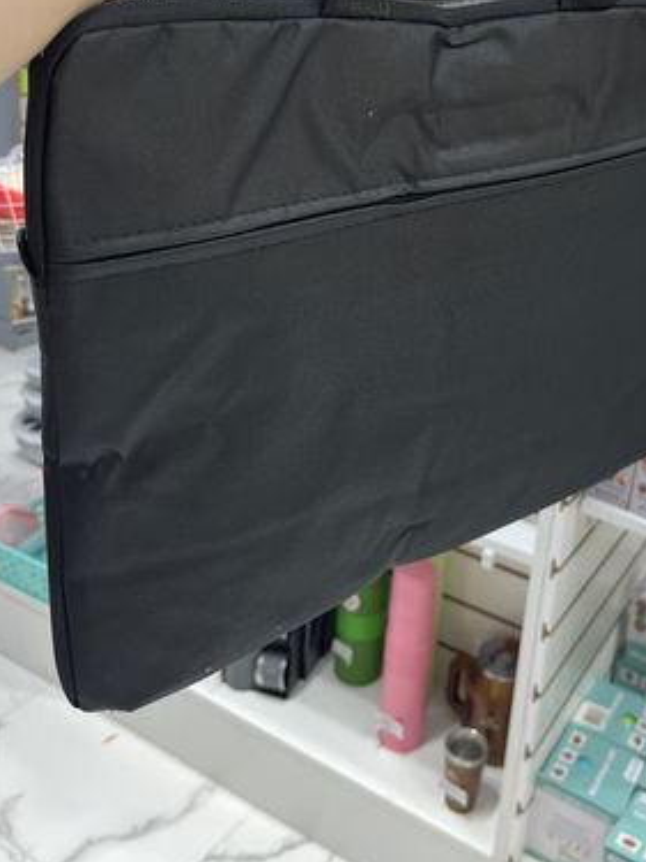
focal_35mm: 37
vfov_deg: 49.1
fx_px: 921
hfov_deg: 38.3
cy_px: 270
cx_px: 414
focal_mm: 5.1
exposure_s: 1/100
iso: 80
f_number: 1.6
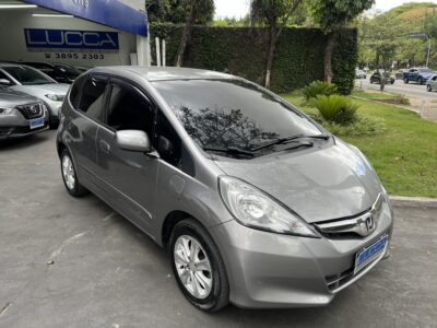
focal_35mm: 26
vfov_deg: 53.1
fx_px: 328
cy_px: 164
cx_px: 218
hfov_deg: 67.3
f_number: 1.5
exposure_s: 1/621
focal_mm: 5.7
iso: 50
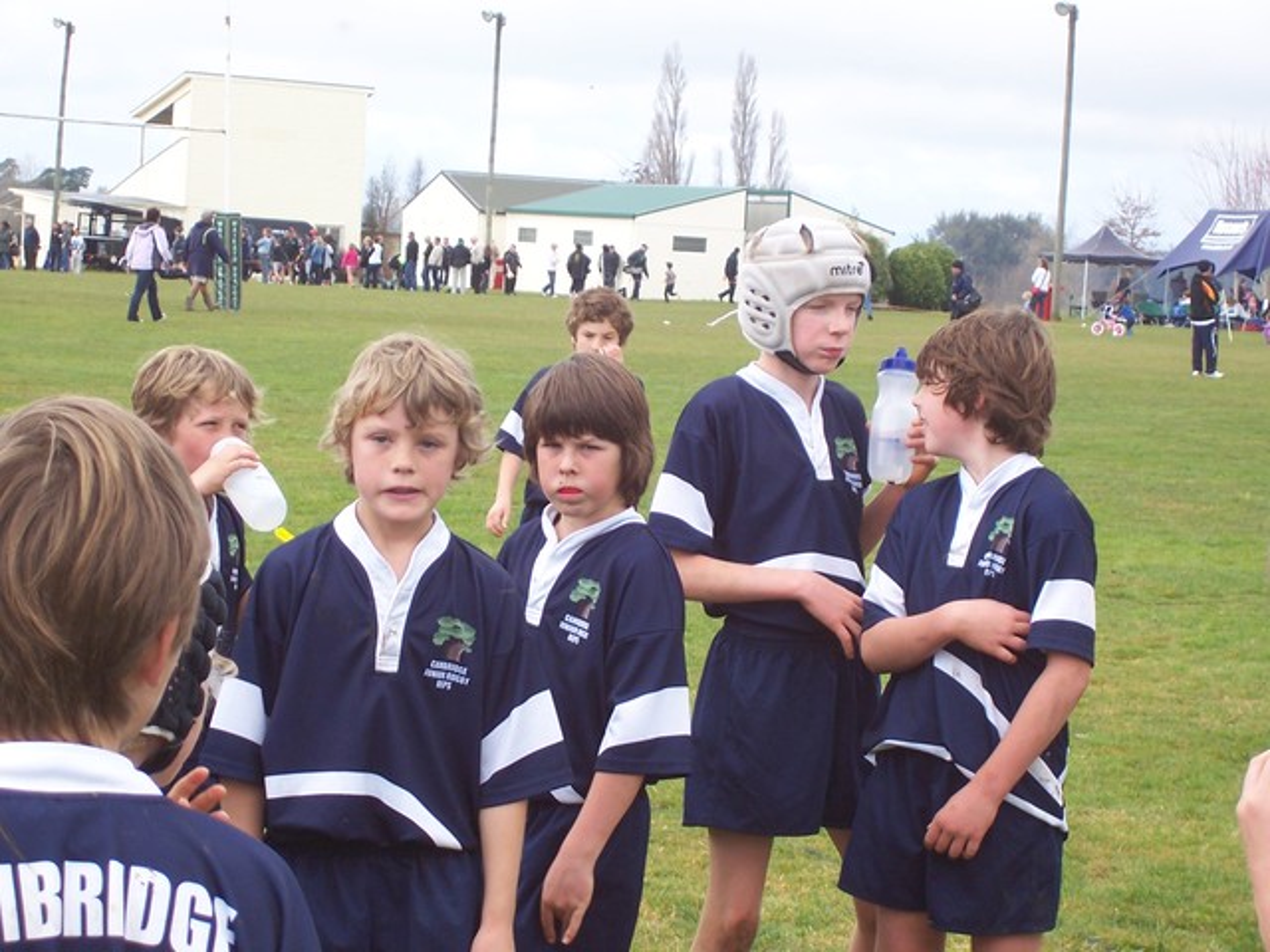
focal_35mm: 102
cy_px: 476
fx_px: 3742
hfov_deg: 19.3
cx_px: 635
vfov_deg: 14.5
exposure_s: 1/180
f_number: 4.6
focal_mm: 16.8
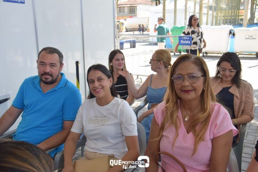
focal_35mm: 39
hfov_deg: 49.6
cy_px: 86
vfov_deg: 34.2
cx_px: 129
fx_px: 279
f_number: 7.1
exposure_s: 1/200
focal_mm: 26
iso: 400
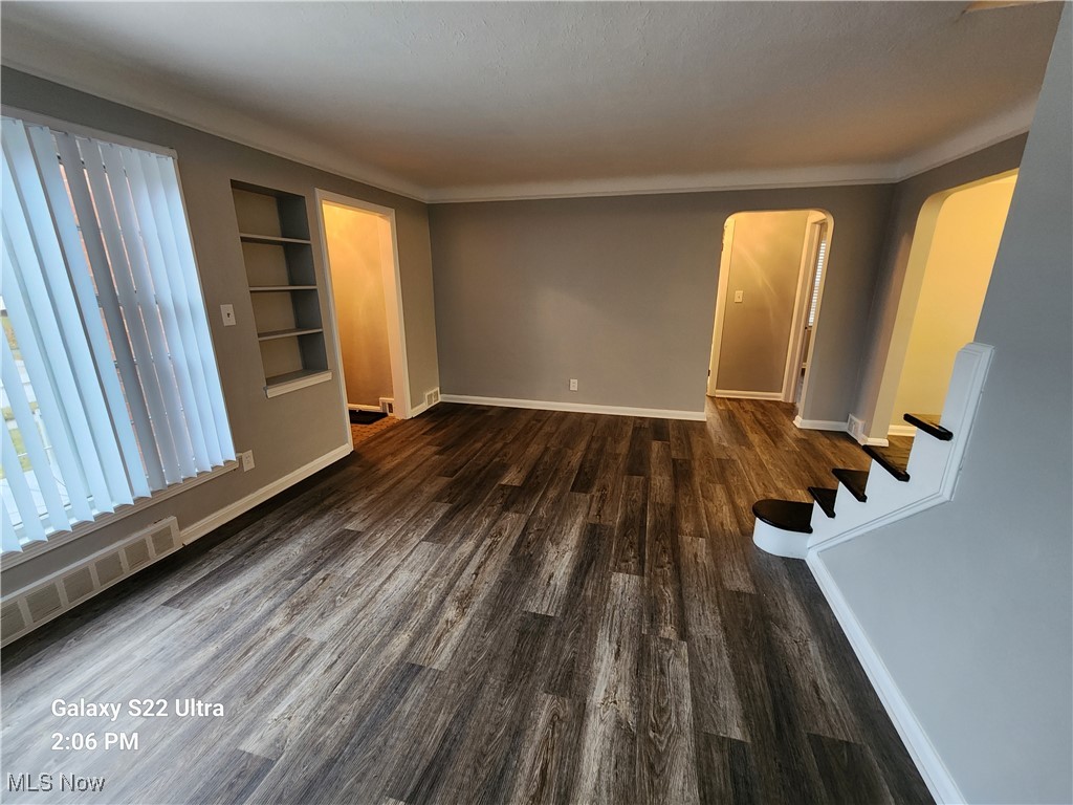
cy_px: 402
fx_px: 403
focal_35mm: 13
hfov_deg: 106.2
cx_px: 536
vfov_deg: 89.9
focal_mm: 2.2
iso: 320
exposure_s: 1/40
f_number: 2.2
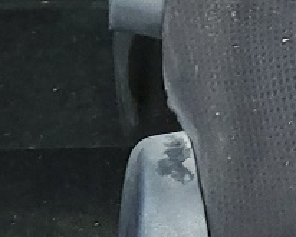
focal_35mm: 197
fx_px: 1727
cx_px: -132
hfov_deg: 9.5
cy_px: -144
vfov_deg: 7.7
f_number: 1.5
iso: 136
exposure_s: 1/60.2
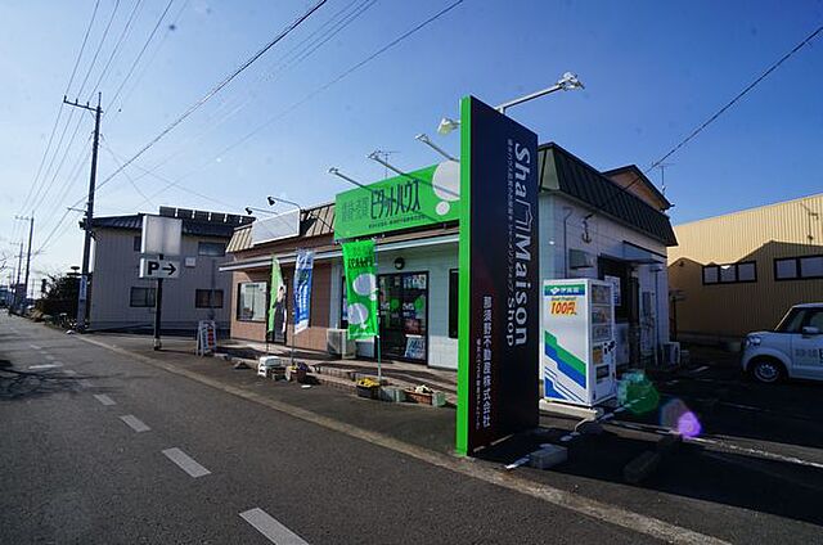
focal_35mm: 24
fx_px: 548
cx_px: 412
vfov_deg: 52.9
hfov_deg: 73.8
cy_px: 272
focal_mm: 16
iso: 100
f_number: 14
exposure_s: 1/60
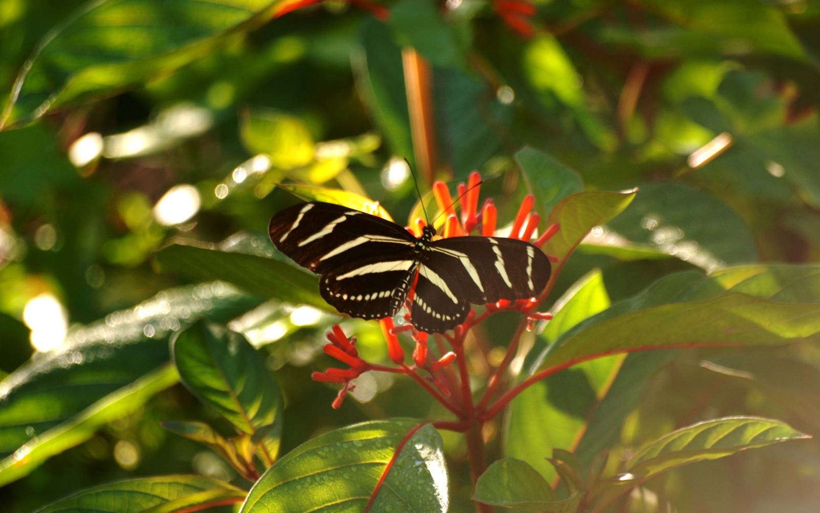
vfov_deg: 2.9
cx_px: 410
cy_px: 255
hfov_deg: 4.6
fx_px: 10280
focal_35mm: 460
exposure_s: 1/160
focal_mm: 300
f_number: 5.6
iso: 400
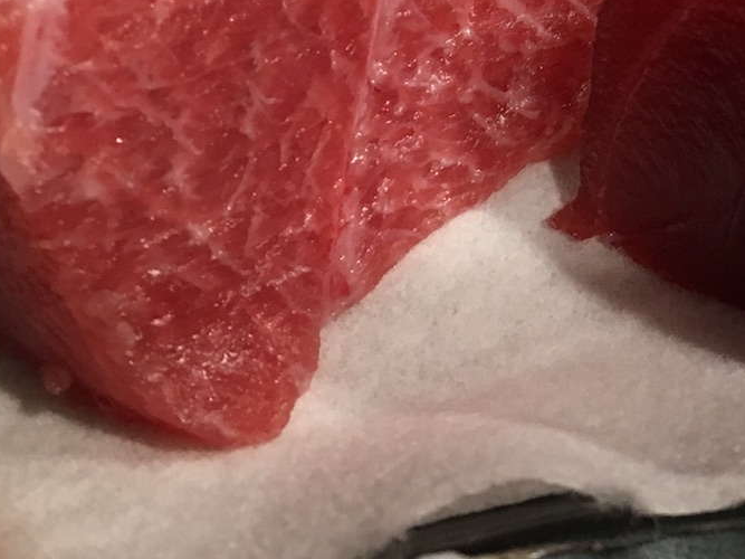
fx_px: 1872
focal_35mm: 87
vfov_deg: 16.1
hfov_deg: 21.4
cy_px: -150
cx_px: 803
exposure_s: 1/30
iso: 80
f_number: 2.2
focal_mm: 4.15
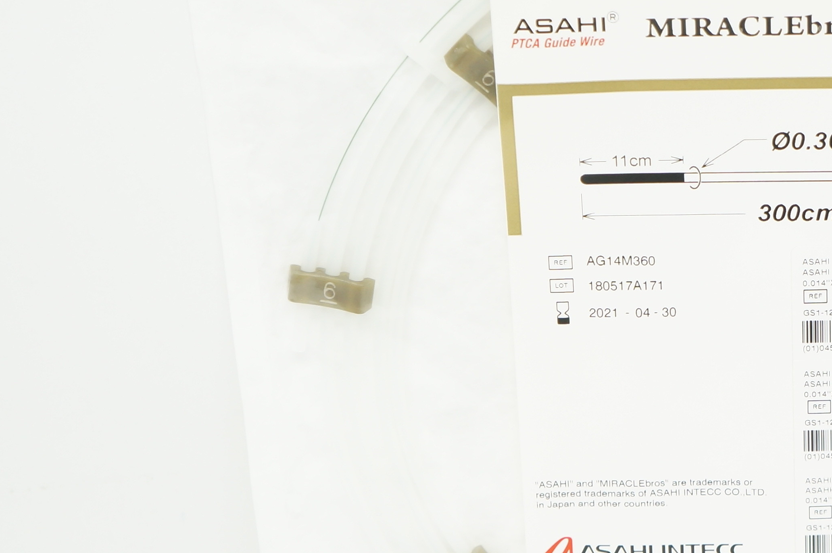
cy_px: 288
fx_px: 2309
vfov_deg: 13.7
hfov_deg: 20.0
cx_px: 766
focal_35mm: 100
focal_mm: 28
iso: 400
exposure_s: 1/80
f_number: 4.5
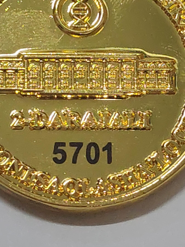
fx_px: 1254
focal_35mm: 176
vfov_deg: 11.2
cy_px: 124
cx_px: 92
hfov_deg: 8.4
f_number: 1.95
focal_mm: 5.52
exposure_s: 1/50
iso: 400
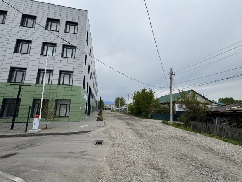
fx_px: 98
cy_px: 91
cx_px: 121
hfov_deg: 102.1
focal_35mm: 14
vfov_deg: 85.7
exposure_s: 1/1927
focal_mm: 2.22
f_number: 2.2
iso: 50
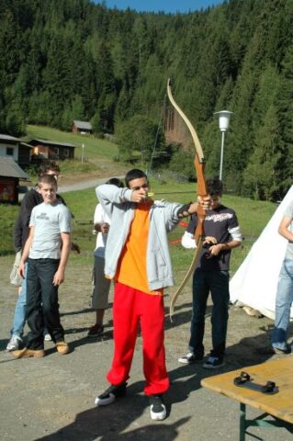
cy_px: 220
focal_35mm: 46
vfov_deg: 42.4
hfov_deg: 28.9
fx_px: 569
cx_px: 146
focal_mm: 31
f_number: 10
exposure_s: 1/400
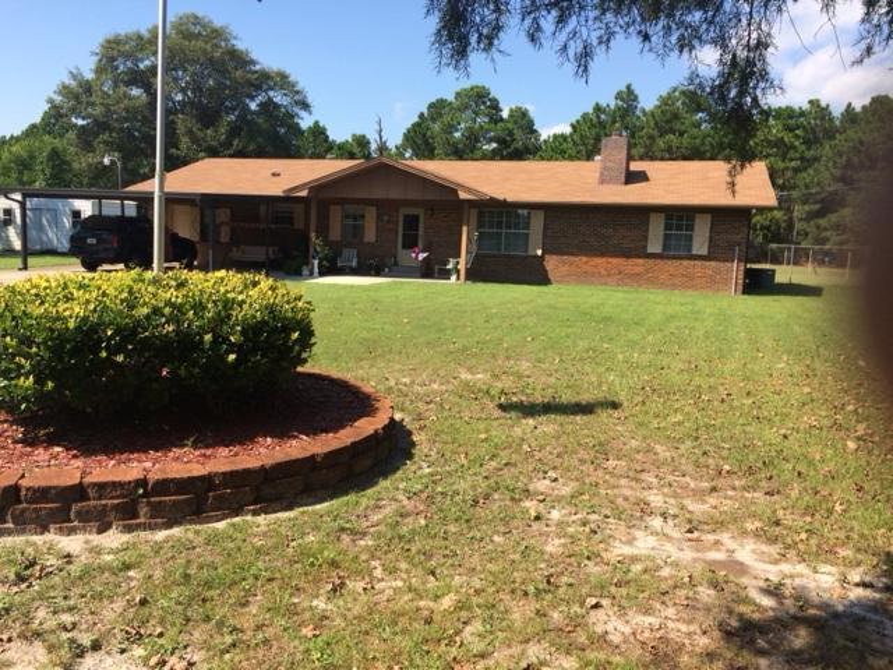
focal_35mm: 29
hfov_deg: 61.7
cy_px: 335
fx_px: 748
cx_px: 446
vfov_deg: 48.2
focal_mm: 4.15
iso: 32
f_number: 2.2
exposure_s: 1/1580
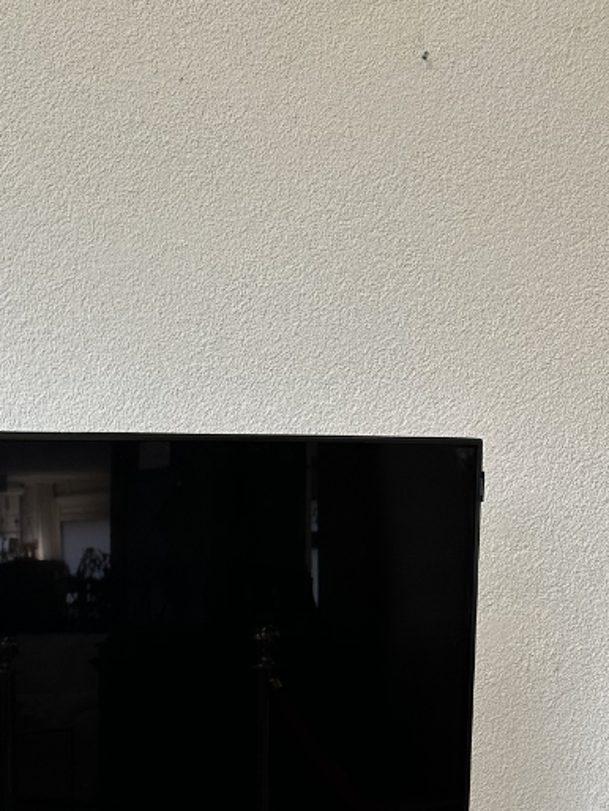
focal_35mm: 56
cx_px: -62
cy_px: 839
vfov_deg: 31.4
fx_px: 1313
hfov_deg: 24.4
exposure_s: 1/100
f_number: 1.8
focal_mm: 6.9
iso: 80
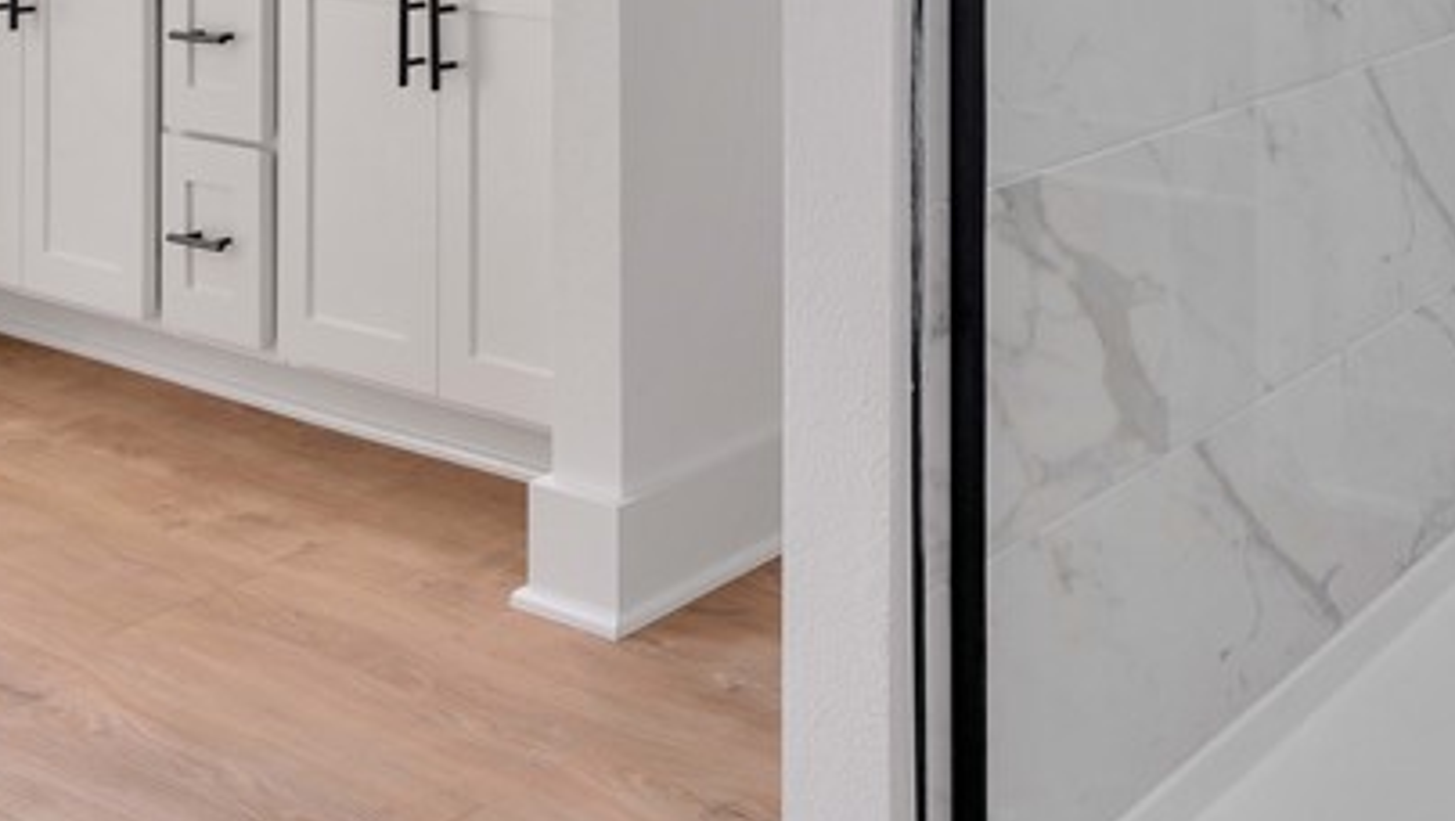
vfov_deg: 23.1
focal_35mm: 45
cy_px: -288
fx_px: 1738
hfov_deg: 38.5
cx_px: 1559
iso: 100
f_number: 6.3
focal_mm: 16
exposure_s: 1/6
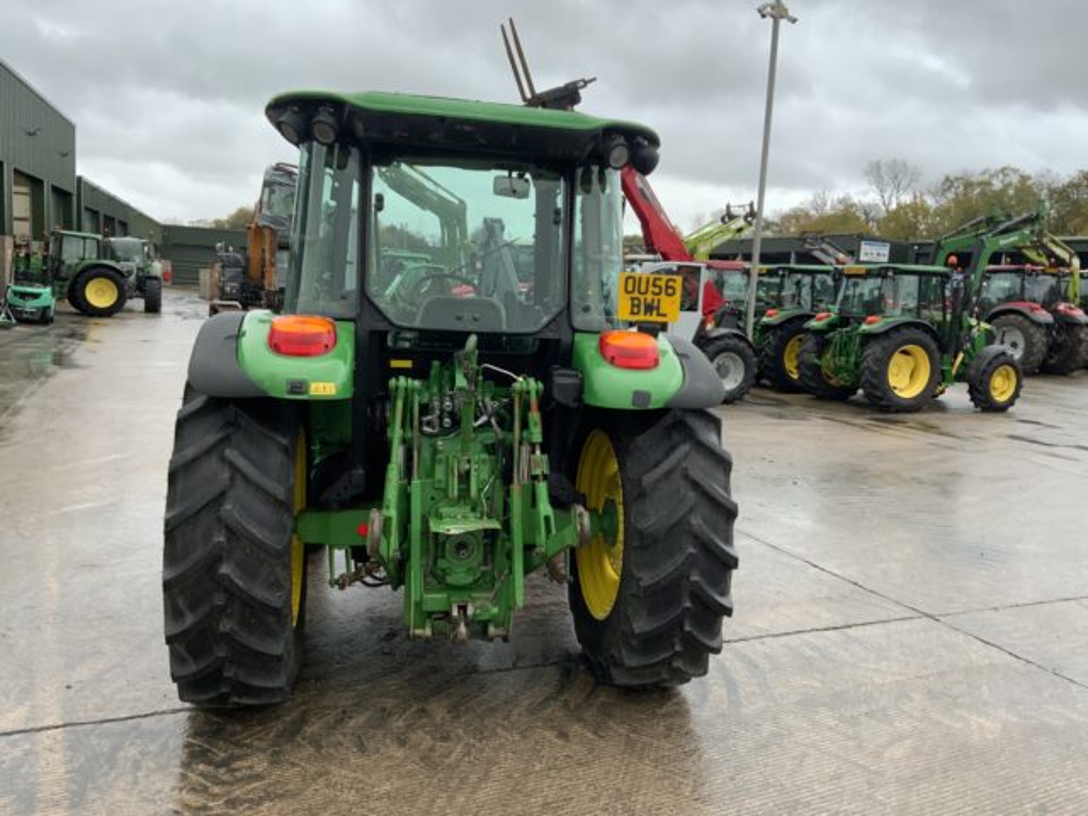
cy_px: 408
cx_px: 544
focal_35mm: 29
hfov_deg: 61.7
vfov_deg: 48.2
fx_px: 911
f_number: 1.8
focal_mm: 3
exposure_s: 1/83
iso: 64
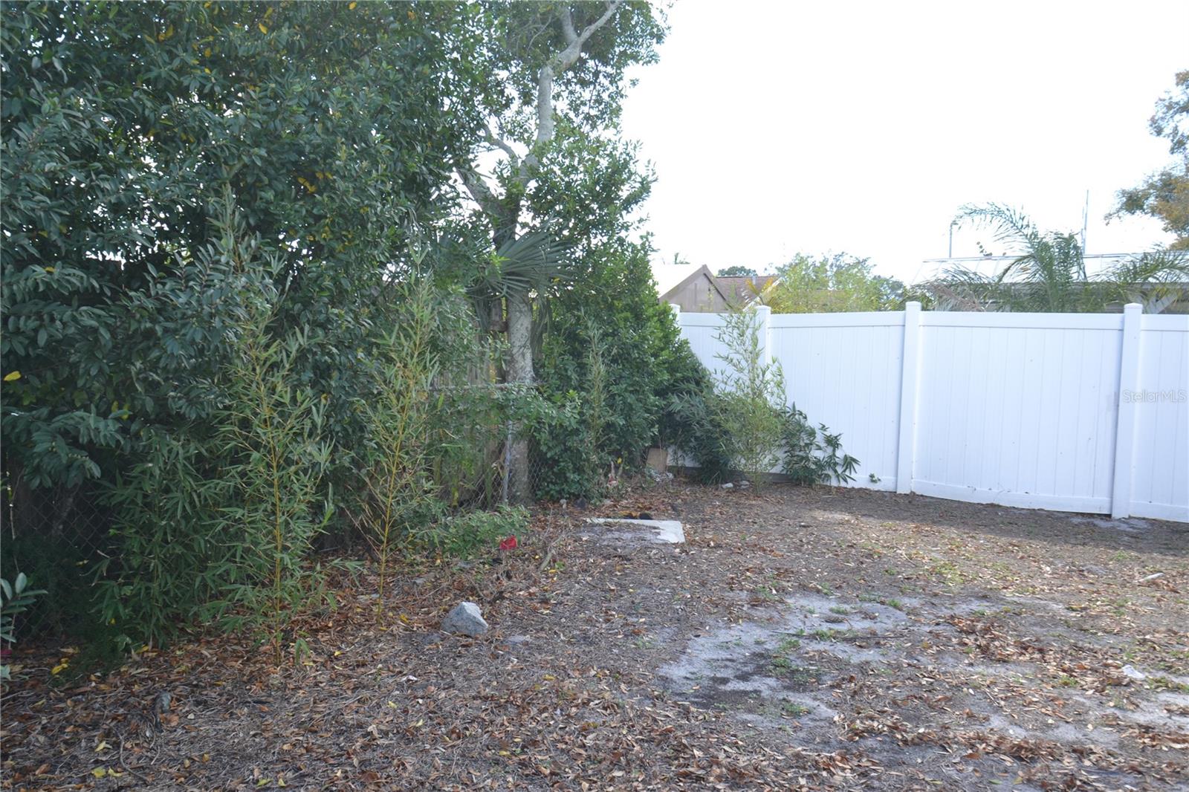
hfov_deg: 70.4
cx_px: 594
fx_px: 842
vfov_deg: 50.4
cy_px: 396
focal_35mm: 26
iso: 200
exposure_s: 1/125
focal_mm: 17
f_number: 5.6
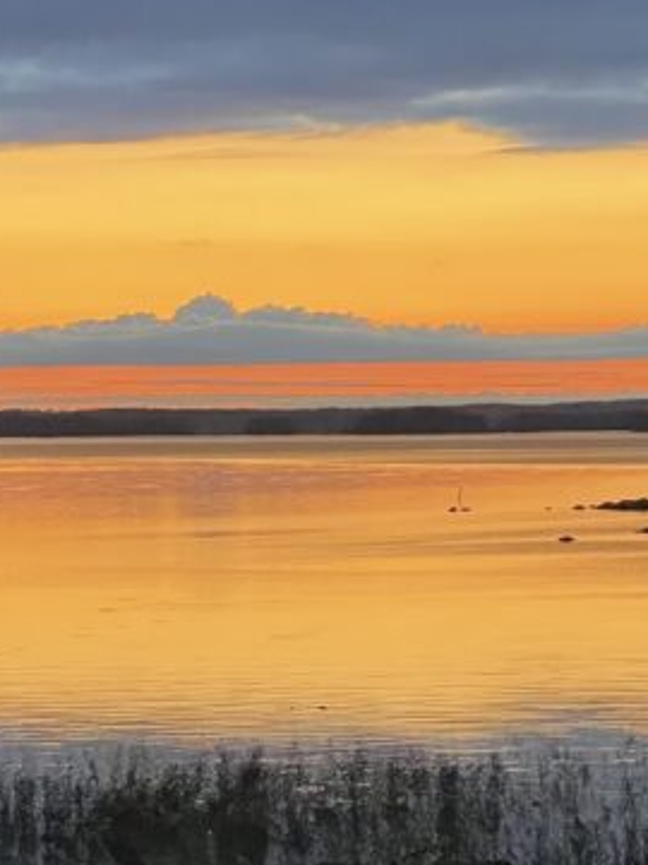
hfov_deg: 8.2
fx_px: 4543
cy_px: 680
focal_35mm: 182
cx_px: 329
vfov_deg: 10.8
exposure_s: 1/60
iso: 800
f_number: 2.2
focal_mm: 7.5
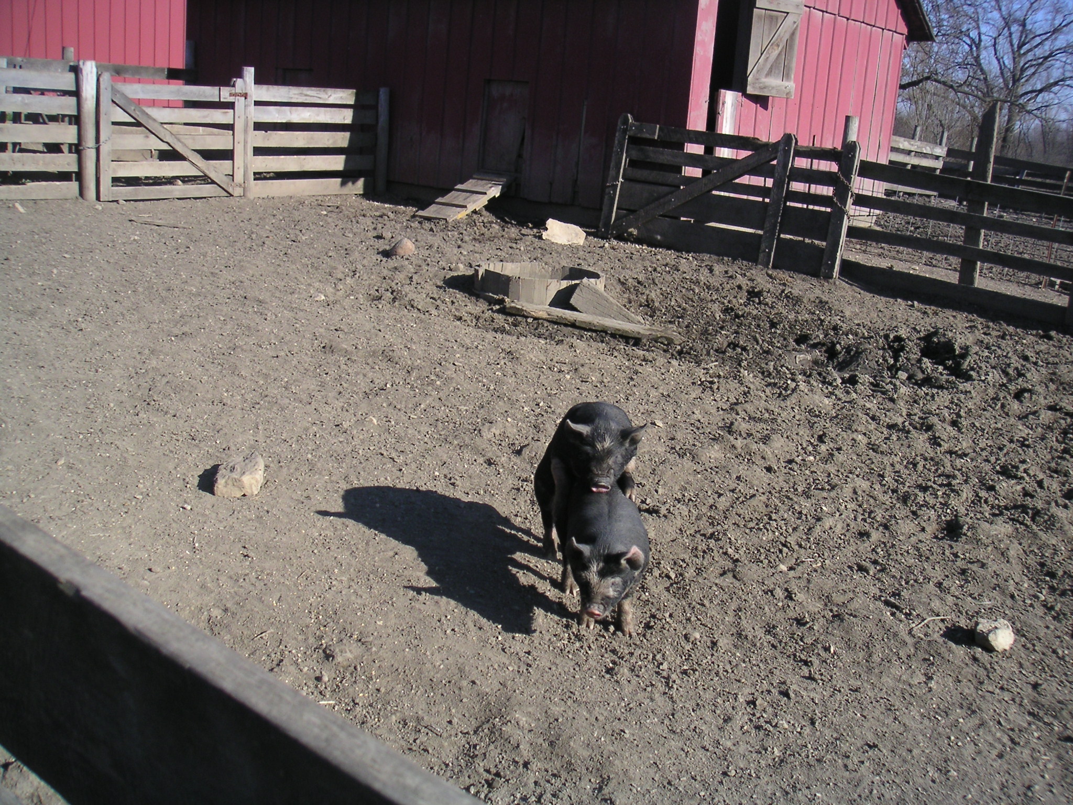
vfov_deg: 37.7
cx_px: 536
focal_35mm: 38
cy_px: 402
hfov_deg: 49.0
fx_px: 1178
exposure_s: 1/750
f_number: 2.8
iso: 50
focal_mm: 6
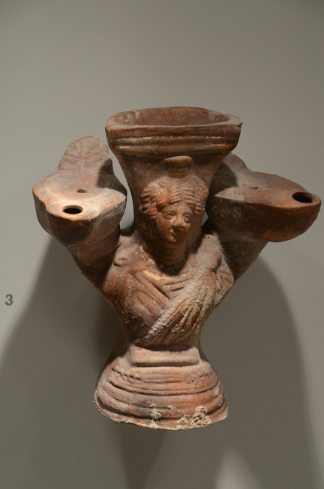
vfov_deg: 13.7
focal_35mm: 150
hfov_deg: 9.1
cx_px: 162
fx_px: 2033
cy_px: 244
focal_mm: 100
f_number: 7.1
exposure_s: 1/80
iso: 1000
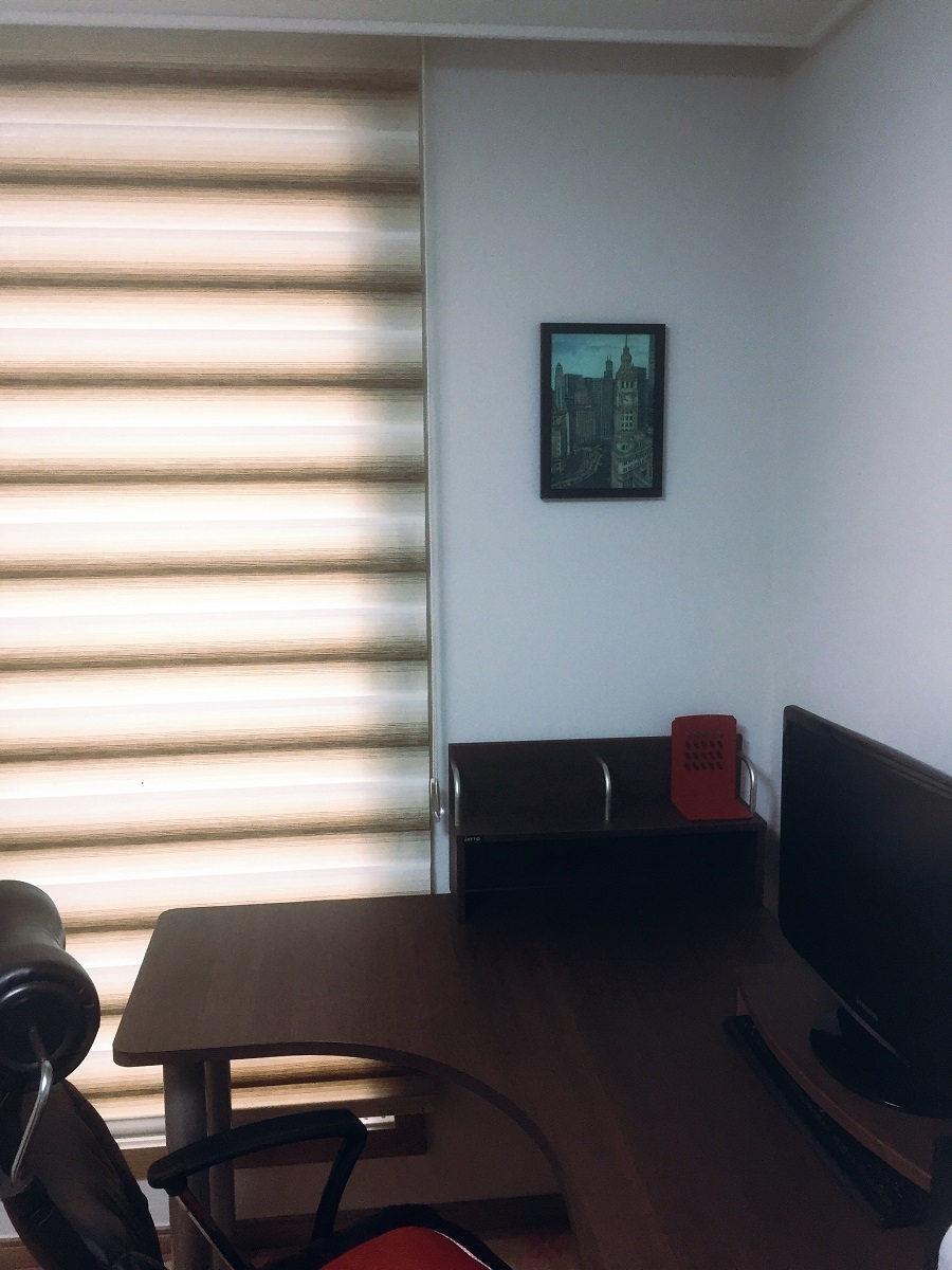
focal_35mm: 29
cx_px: 476
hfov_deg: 48.2
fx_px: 1063
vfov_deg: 61.7
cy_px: 635
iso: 40
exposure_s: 1/30
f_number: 2.2
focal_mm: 4.15
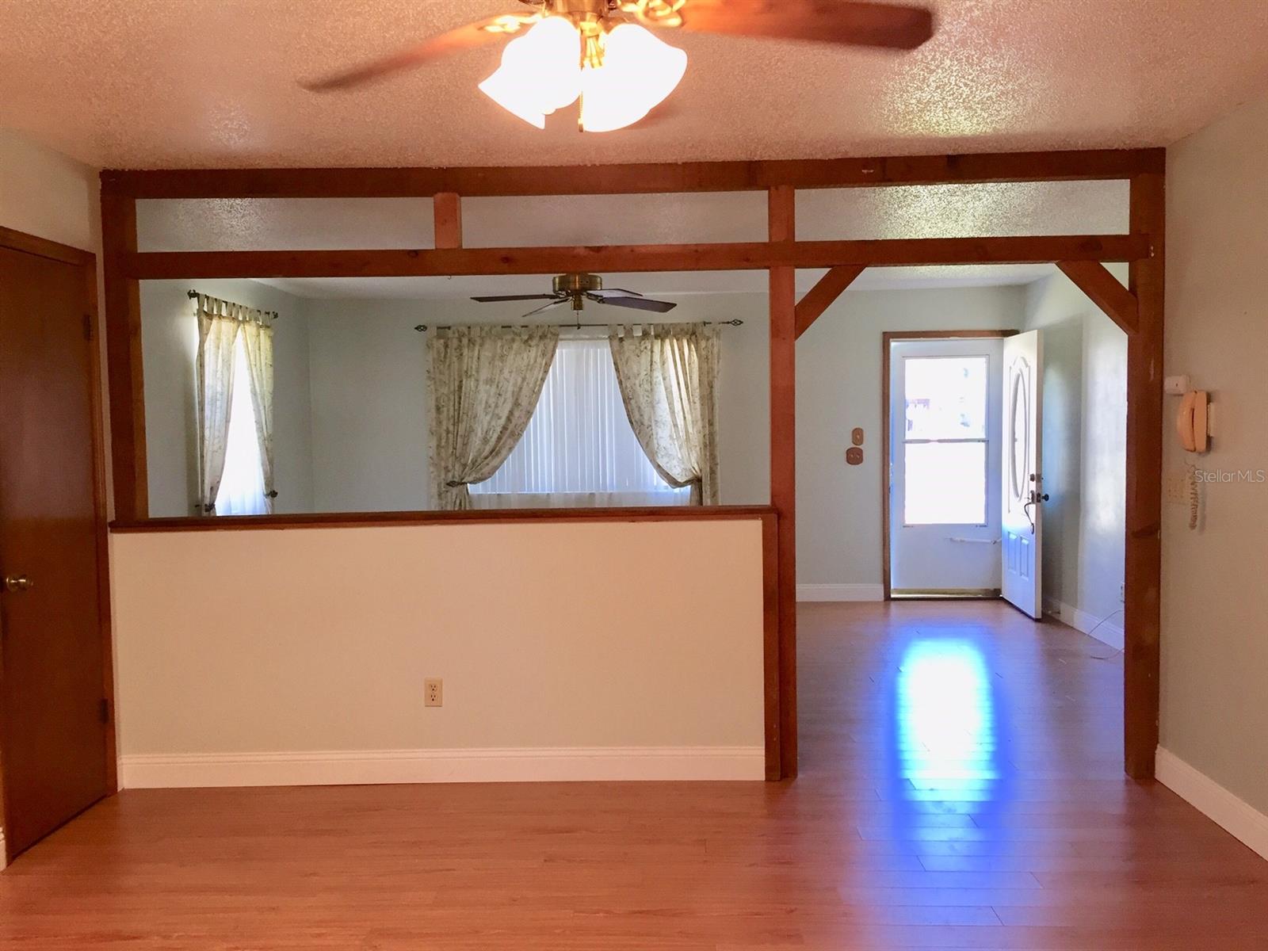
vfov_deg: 48.2
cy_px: 476
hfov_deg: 61.7
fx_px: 1062
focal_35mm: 29
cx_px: 634
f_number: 2.2
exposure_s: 1/30
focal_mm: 4.15
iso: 40
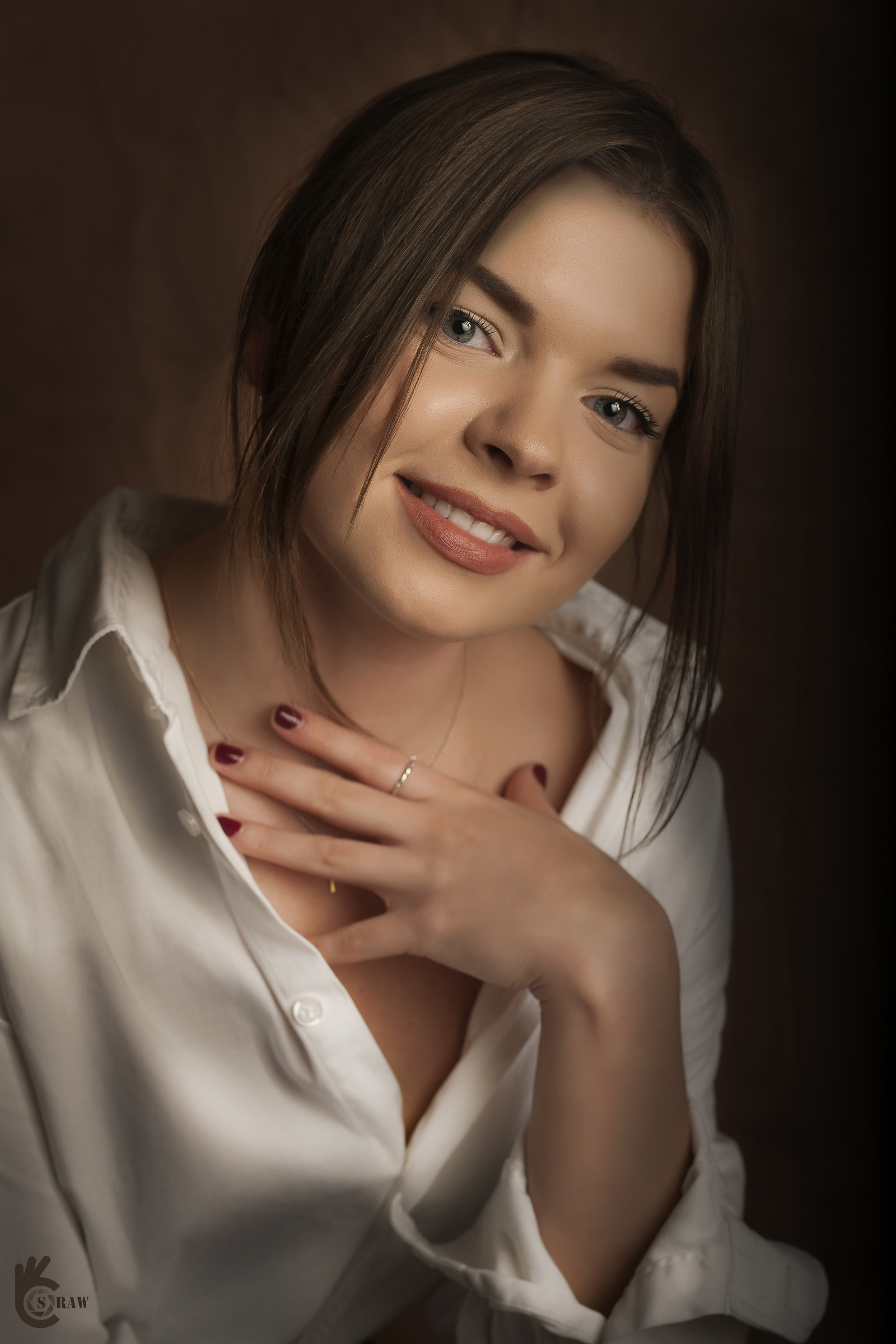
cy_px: 672
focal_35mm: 85
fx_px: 3173
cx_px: 448
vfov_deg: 23.9
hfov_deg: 16.1
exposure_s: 1/250
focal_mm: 85
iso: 100
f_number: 6.3
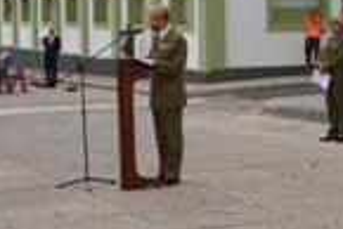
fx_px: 1040
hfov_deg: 18.4
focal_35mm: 109
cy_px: 57
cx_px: 308
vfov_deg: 12.6
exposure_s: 1/200
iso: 100
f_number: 10
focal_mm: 26
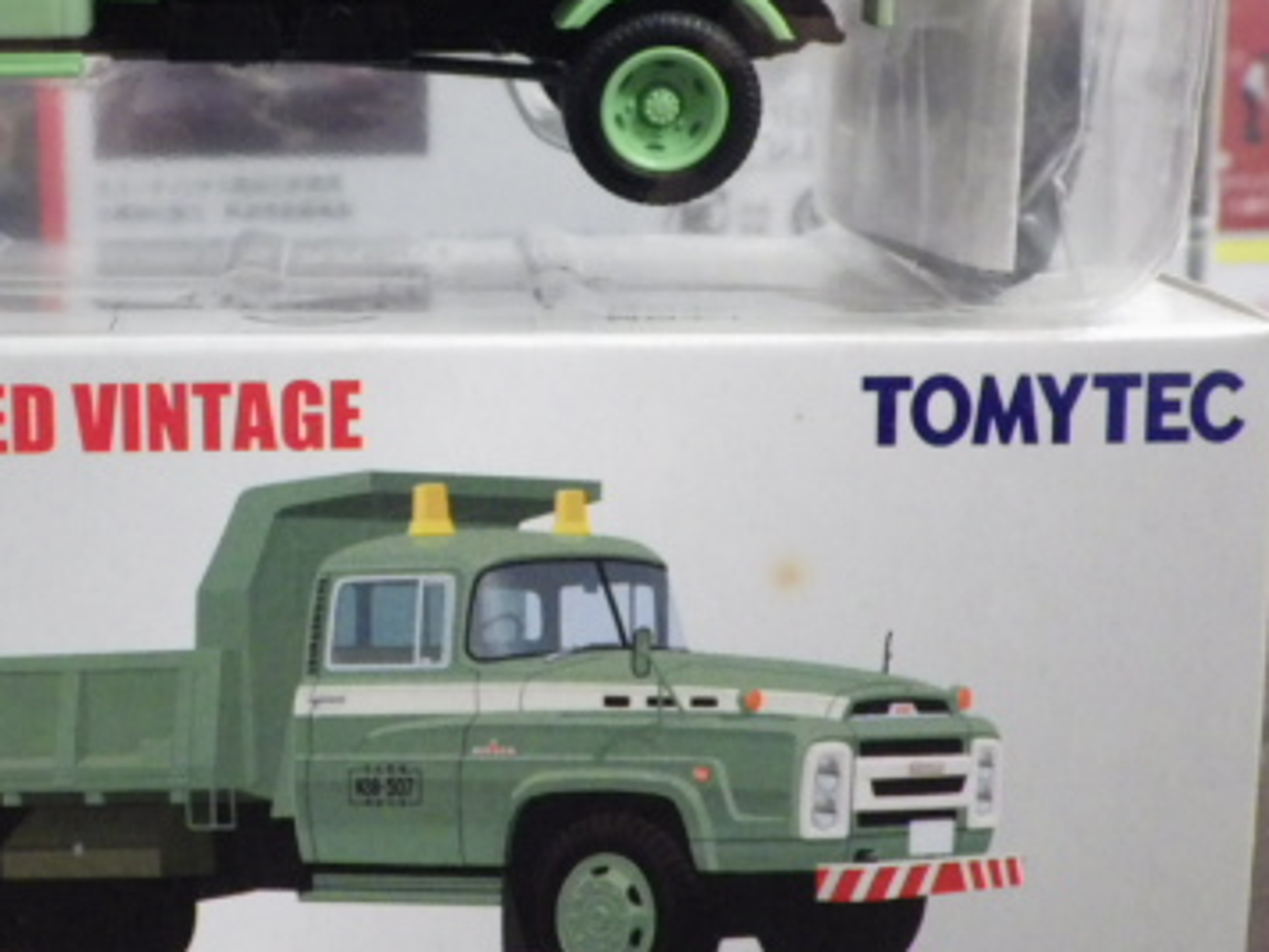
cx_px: 277
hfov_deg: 31.0
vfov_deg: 24.0
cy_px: 337
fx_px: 2237
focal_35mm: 61
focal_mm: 6.2
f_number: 3.4
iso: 800
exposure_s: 1/30
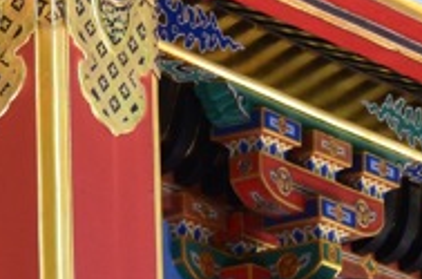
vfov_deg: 4.2
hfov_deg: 6.3
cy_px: -138
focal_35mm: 325
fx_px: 3800
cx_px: 449
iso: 450
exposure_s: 1/60
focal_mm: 40
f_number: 8
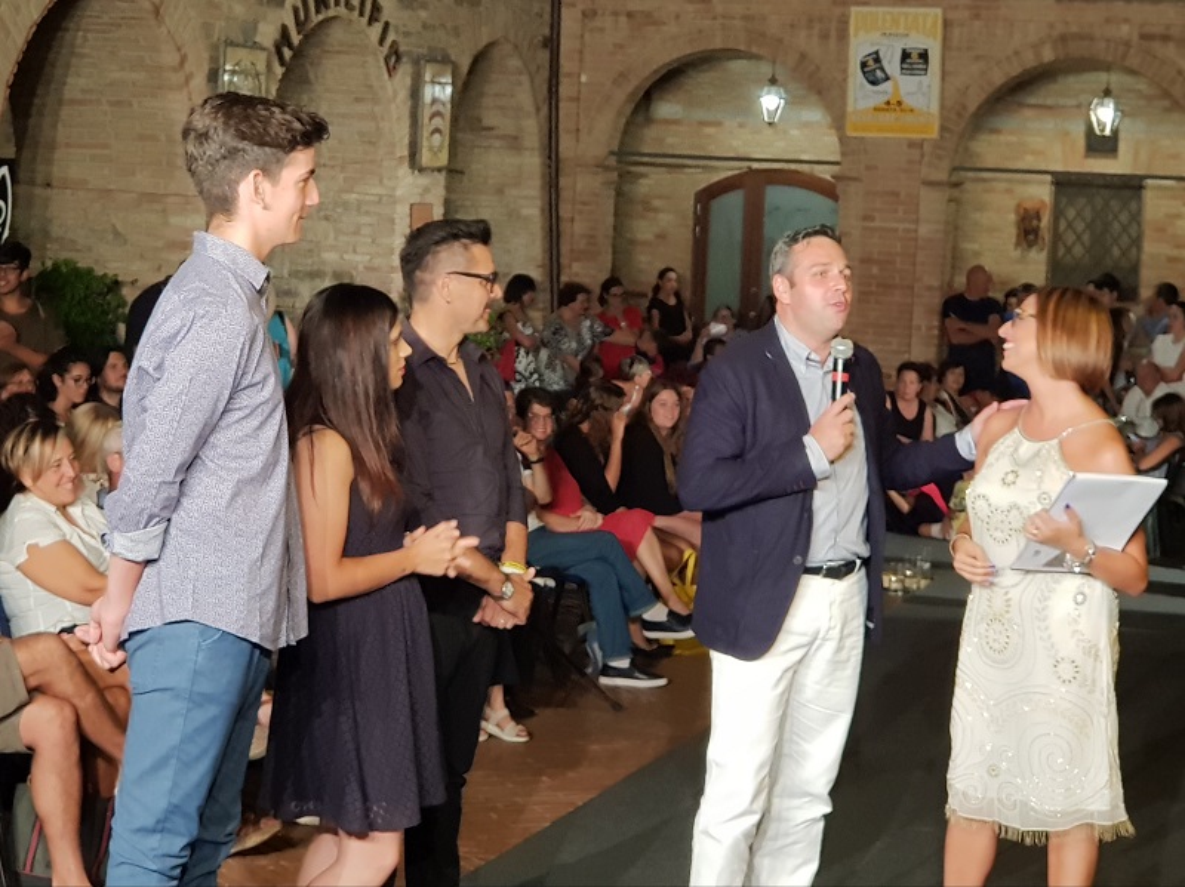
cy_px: 444
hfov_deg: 36.8
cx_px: 592
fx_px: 1779
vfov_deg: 28.0
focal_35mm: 52
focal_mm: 6
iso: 125
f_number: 2.4
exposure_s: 1/33
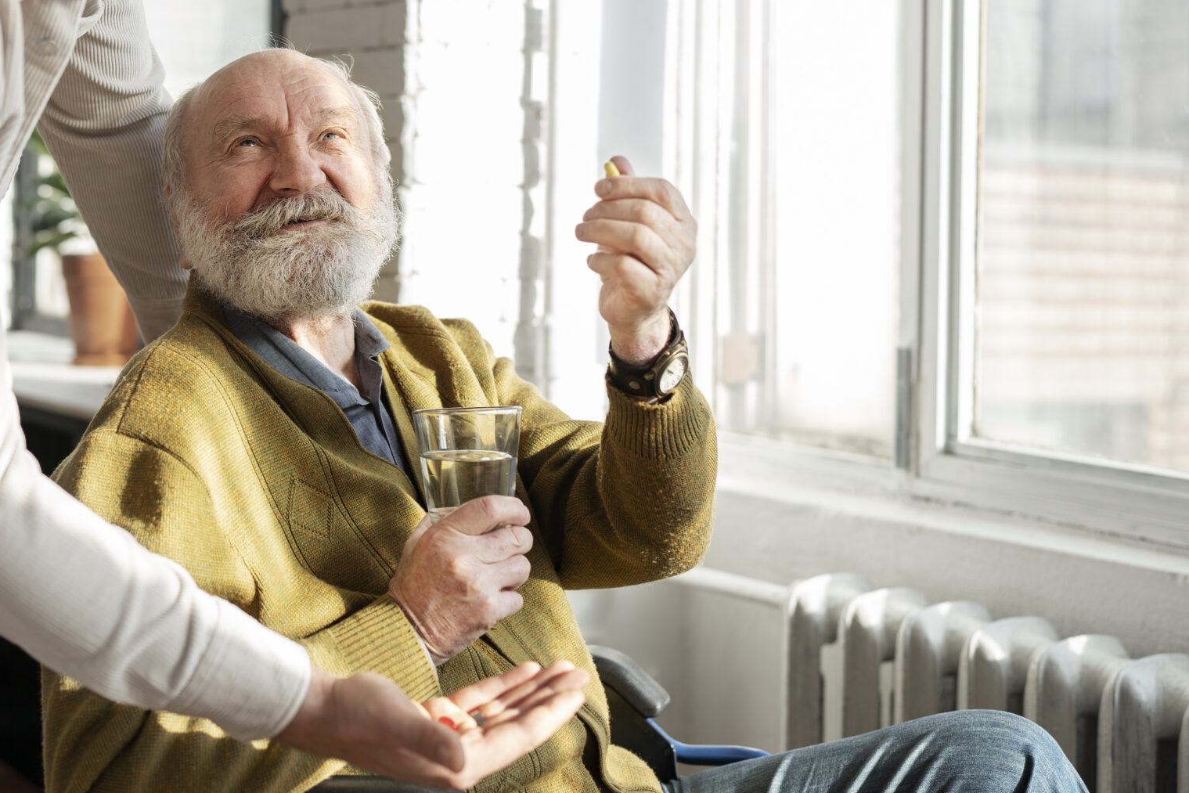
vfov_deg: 22.8
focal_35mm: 59
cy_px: 226
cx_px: 380
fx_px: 1949
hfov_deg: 33.6
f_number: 2
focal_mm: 35
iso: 100
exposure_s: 1/400
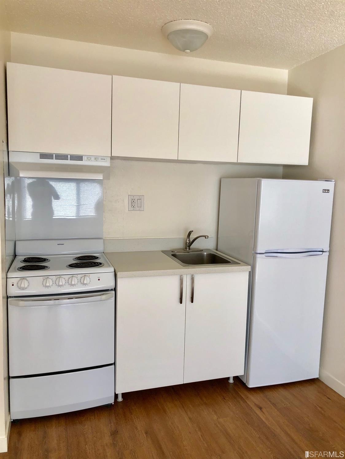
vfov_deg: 63.4
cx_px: 172
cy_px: 230
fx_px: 372
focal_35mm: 28
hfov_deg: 49.8
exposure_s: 1/120
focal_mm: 4
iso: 64
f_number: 1.8
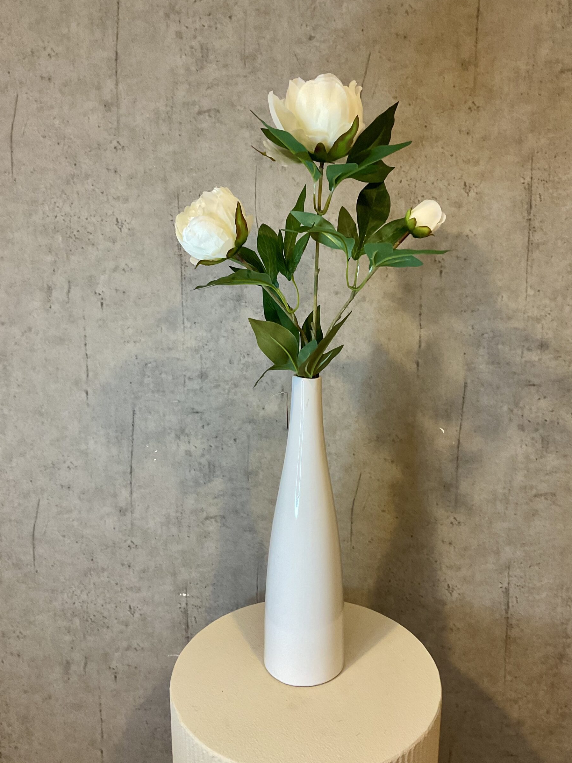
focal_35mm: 31
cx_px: 299
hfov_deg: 45.4
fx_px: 683
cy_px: 369
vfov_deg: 58.3
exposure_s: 1/50
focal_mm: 3
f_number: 1.8
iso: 125
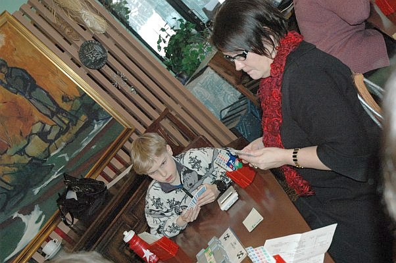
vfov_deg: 25.7
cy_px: 132
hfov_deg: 37.9
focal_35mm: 52
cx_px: 198
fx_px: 577
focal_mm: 35
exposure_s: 1/60
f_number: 5
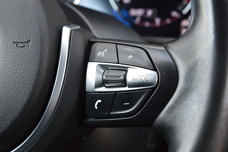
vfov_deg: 16.6
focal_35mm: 82
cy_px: 76
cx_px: 114
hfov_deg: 24.6
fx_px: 522
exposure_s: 1/60
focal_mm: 55
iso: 720
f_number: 8
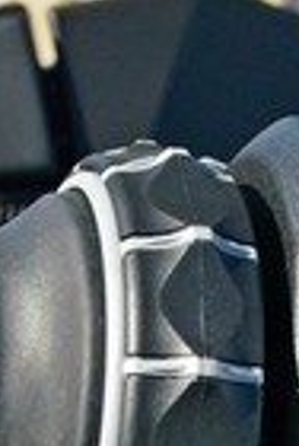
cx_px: 356
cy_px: 370
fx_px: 4458
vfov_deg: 5.7
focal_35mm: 360
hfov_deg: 3.8
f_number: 20
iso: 4000
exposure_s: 1/1000
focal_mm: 75
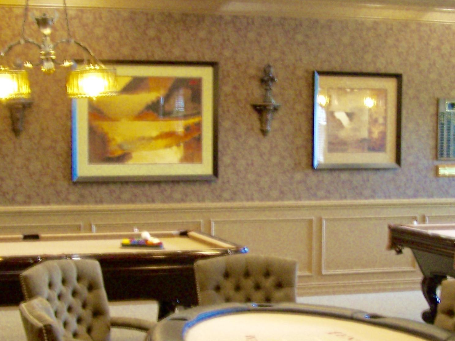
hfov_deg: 25.3
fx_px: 1012
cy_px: 229
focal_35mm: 77
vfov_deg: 19.1
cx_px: 283
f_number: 2.8
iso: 160
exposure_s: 1/8
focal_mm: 6.3
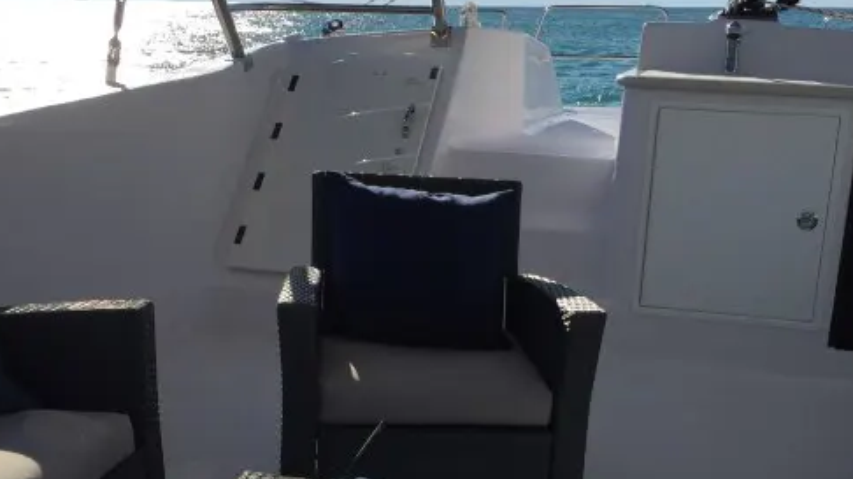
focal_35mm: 52
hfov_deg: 39.9
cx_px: 402
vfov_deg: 22.8
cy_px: 367
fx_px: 1176
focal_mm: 4.15
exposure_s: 1/3597
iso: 32
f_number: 2.2
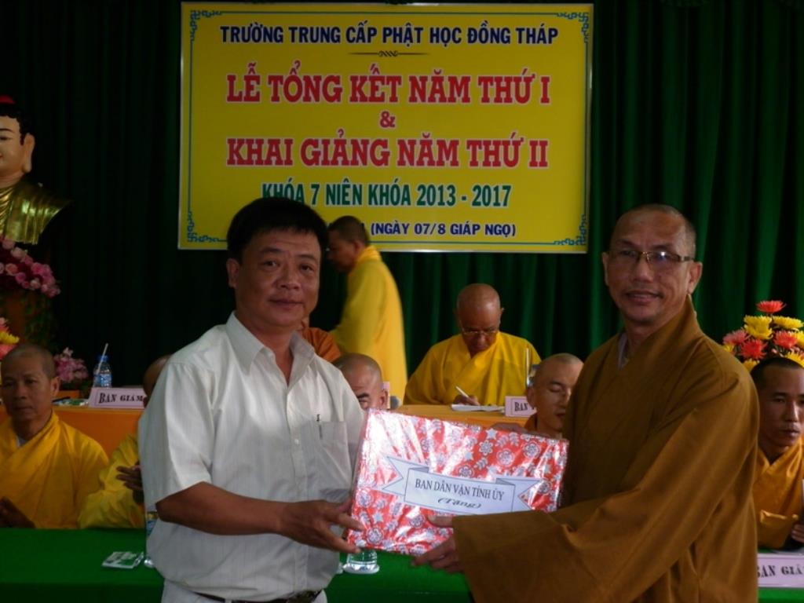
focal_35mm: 50
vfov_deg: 29.1
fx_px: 1161
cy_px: 302
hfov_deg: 38.2
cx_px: 402
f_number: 3.8
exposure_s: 1/50
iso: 100
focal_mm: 9
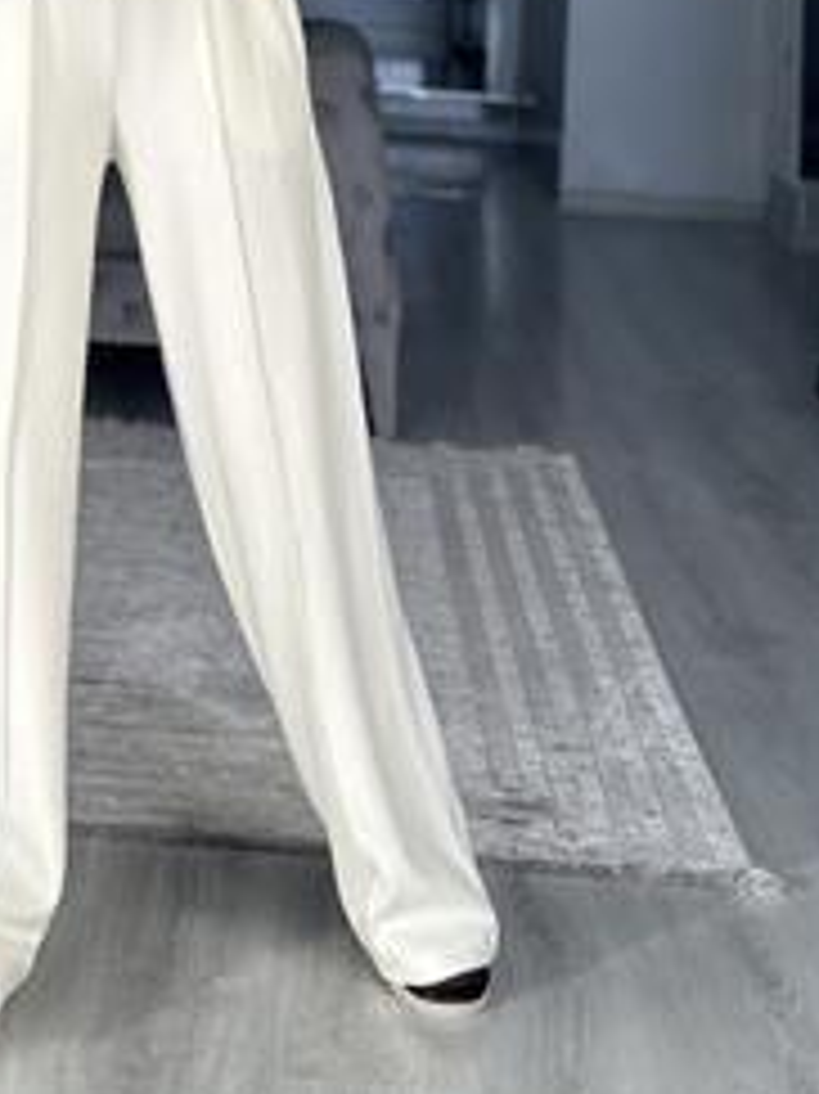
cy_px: 63
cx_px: 76
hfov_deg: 14.6
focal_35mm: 100
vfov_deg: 19.2
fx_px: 3157
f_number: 1.78
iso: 100
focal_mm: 6.86
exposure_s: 1/172
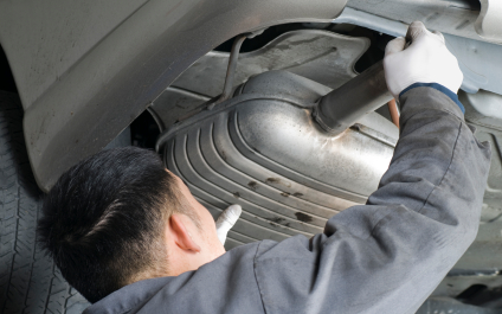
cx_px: 251
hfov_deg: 15.1
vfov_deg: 9.5
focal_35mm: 138
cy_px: 166
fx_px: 1888
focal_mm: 90
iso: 200
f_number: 8
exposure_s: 1/160
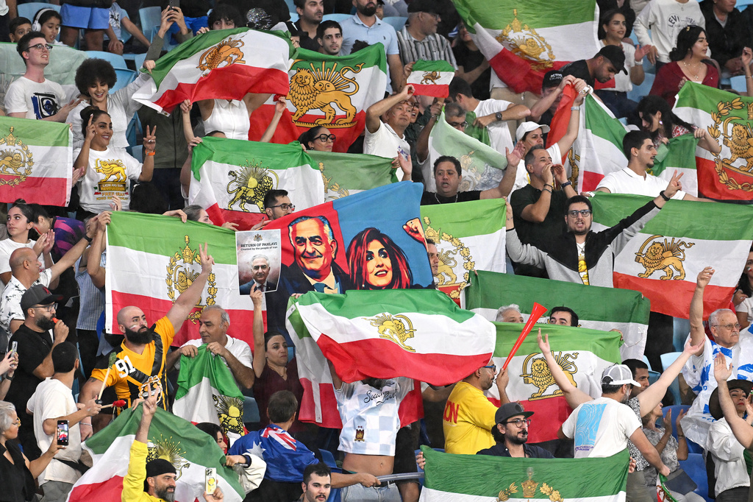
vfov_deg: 2.3
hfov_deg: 3.4
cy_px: 251
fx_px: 12545
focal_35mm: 600
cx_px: 376
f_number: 4
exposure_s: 1/800
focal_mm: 400
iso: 2500
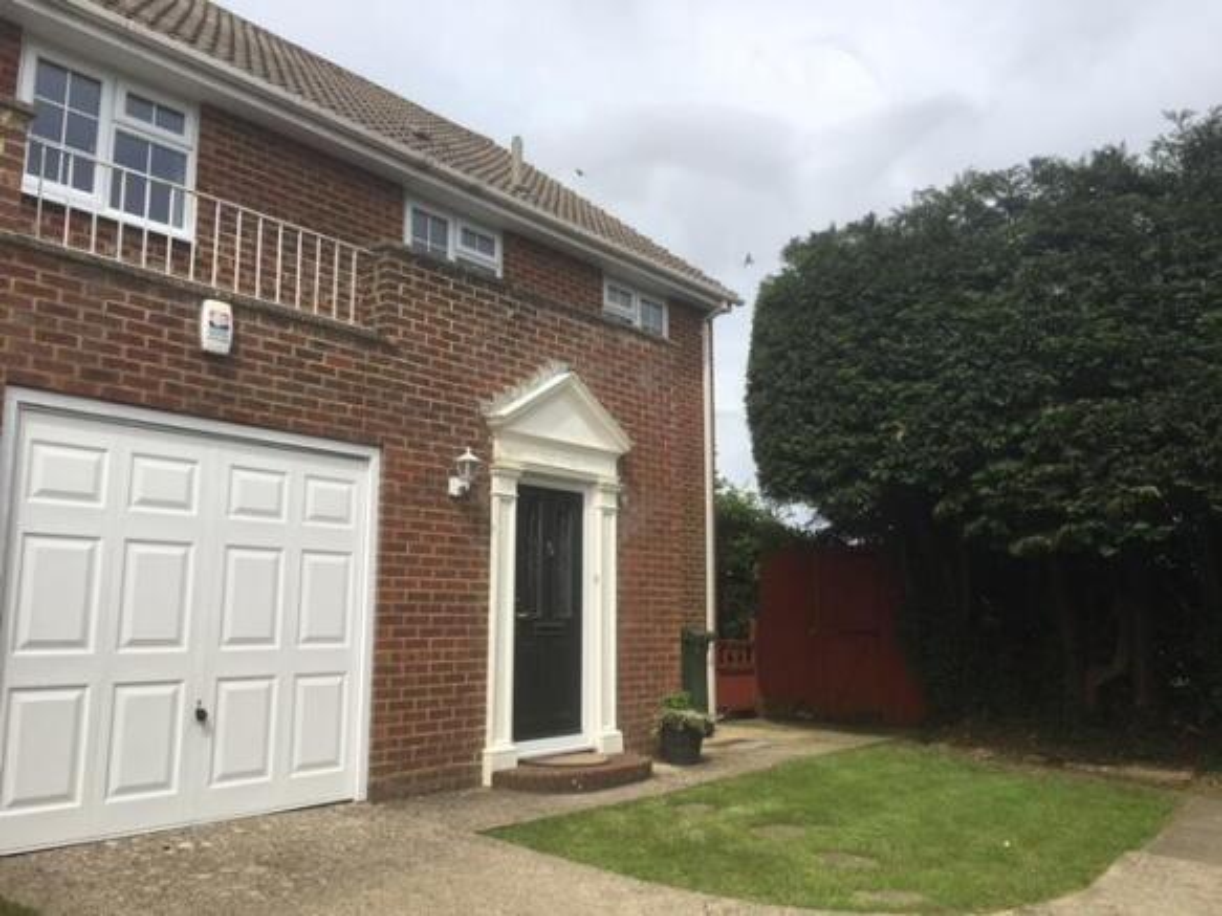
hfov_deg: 61.7
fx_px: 1024
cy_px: 458
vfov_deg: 48.2
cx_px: 611
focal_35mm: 29
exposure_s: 1/1748
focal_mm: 4.15
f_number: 2.2
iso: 25
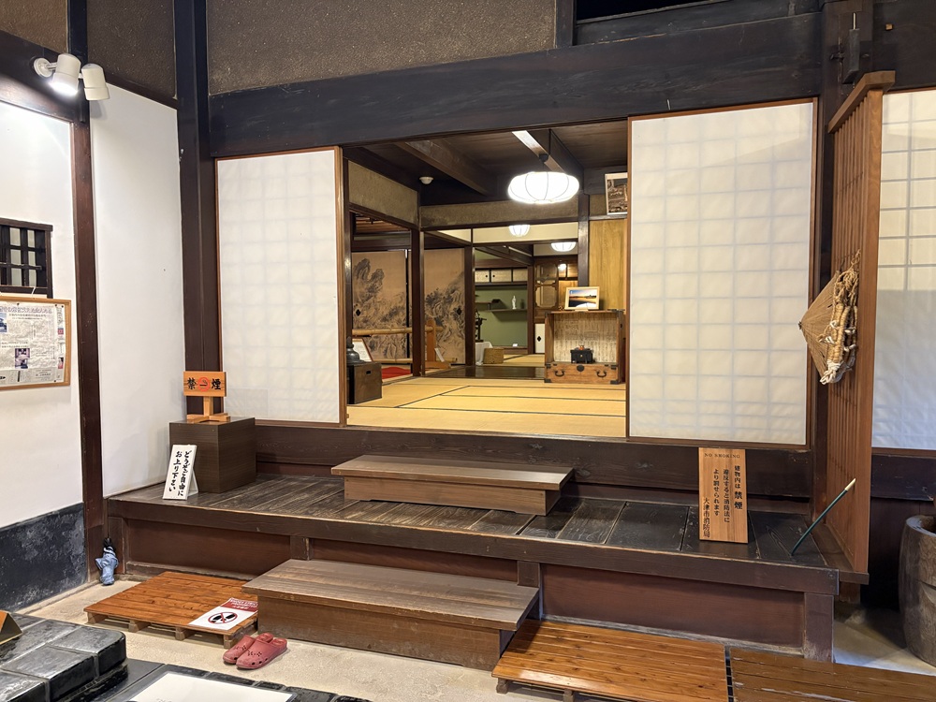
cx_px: 468
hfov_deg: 67.3
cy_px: 351
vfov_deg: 53.1
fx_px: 703
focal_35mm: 26
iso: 320
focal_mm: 5.96
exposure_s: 1/60
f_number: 1.6
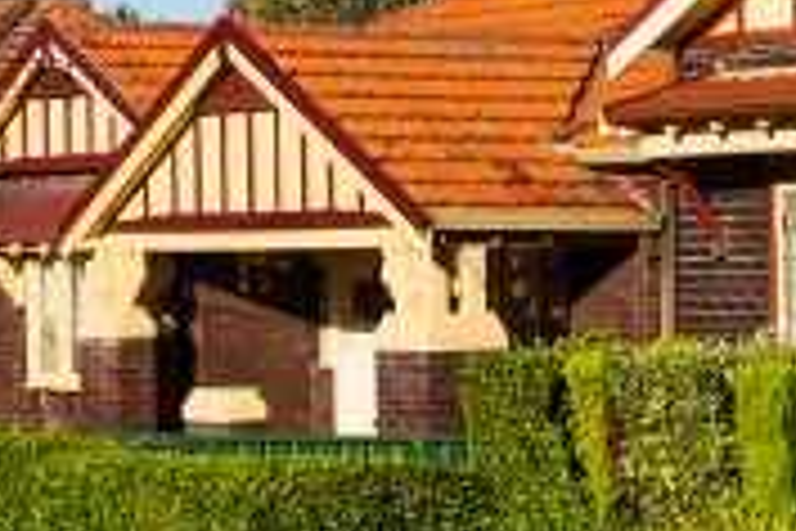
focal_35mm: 175
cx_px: 513
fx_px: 3862
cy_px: 315
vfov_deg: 7.9
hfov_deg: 11.8
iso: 100
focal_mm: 35
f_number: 11
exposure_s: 1/200
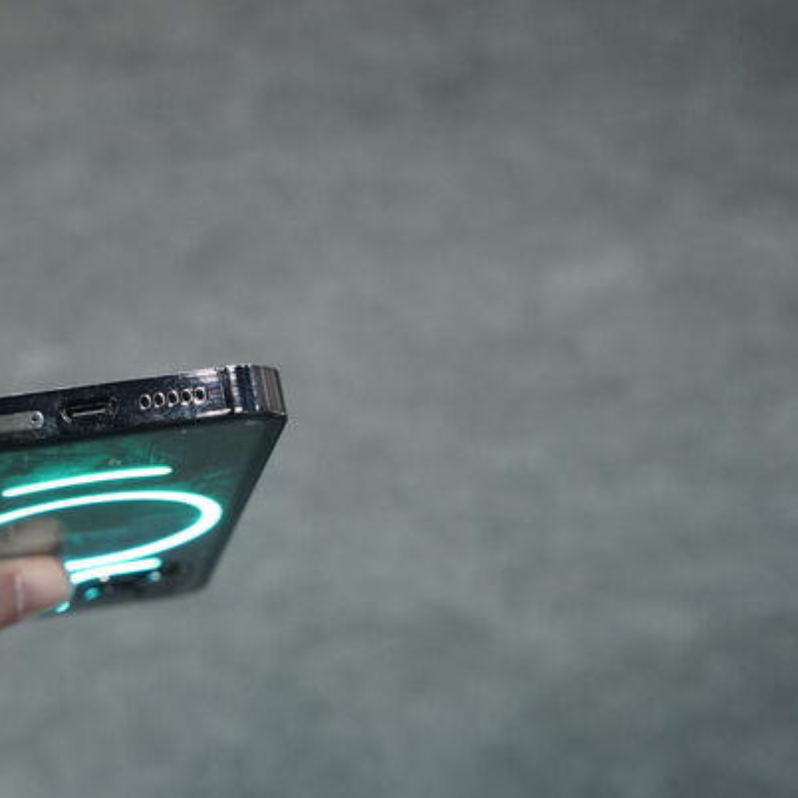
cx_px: 224
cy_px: 404
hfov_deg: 27.9
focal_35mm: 61
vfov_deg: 28.2
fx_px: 1591
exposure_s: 1/160
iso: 4000
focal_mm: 47
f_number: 7.1
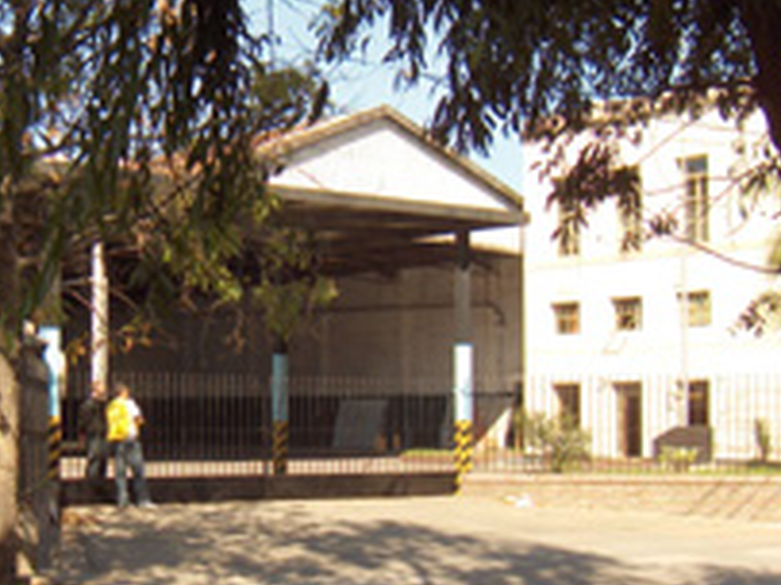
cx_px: 258
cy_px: 348
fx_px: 1736
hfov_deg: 25.2
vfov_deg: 19.1
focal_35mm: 77
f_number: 2.8
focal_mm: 8
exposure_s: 1/518
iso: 100
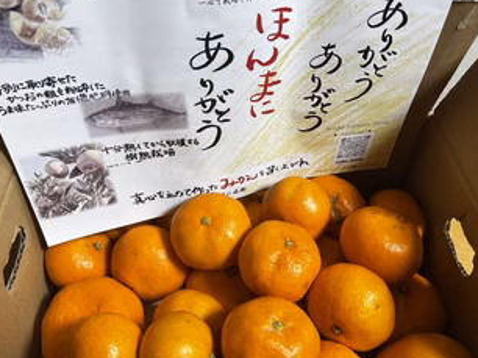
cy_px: 200
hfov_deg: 54.0
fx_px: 469
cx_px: 245
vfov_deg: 41.7
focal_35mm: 34
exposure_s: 1/60
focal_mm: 5.96
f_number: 1.6
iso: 125
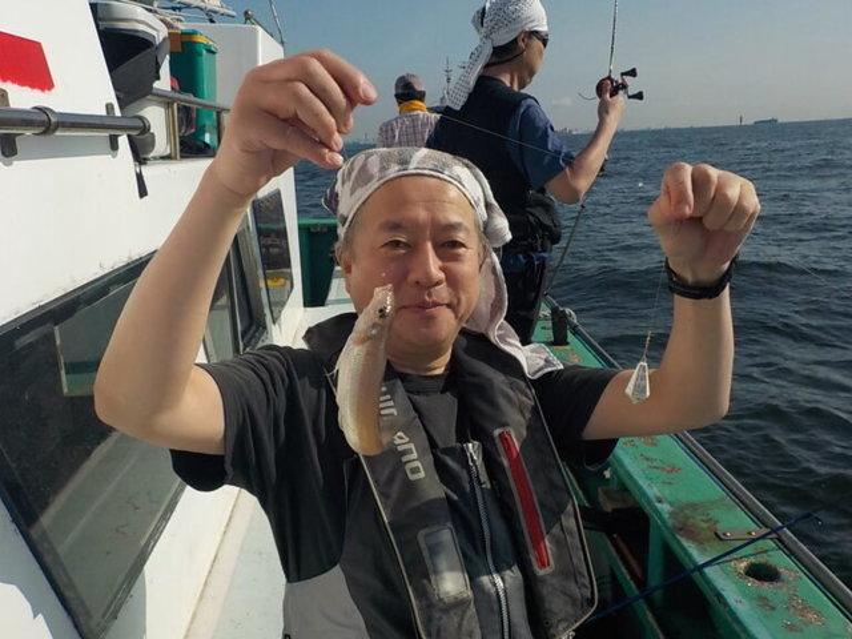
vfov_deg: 46.8
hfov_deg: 60.0
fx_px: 738
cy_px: 320
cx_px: 426
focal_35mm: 30
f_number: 6.6
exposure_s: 1/800
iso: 125
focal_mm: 4.1
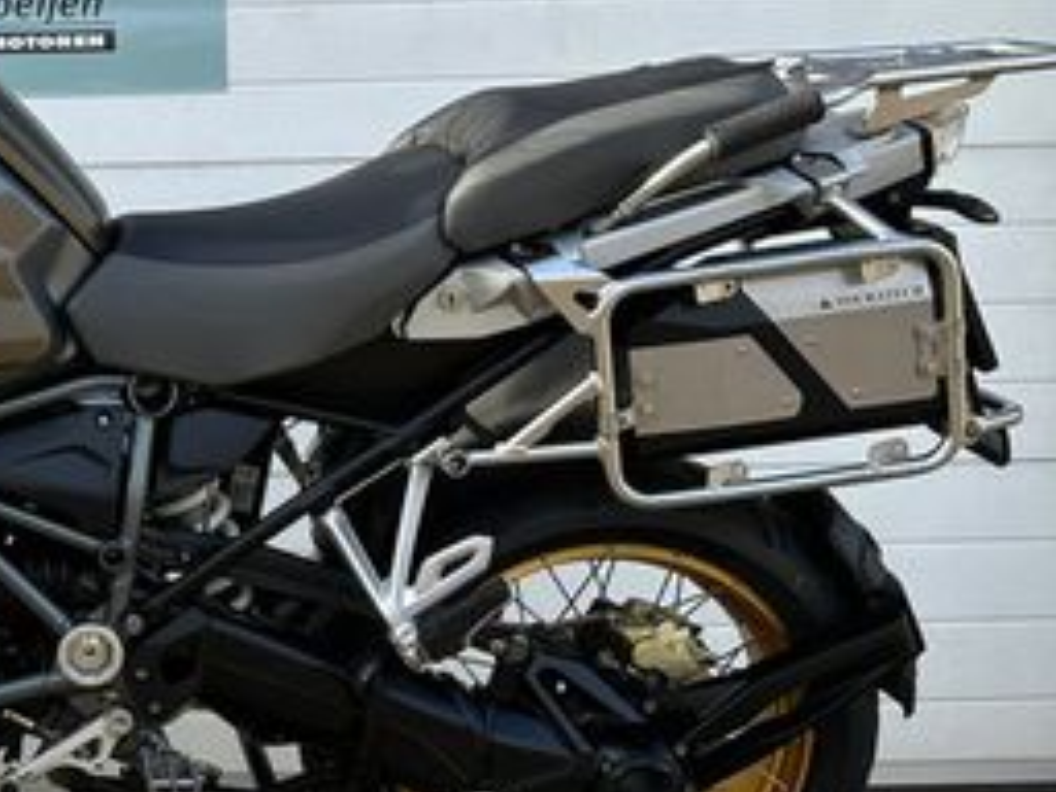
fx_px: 1830
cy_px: 351
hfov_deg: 29.5
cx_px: -62
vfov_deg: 24.4
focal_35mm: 60
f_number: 1.78
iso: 80
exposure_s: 1/935
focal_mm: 6.86
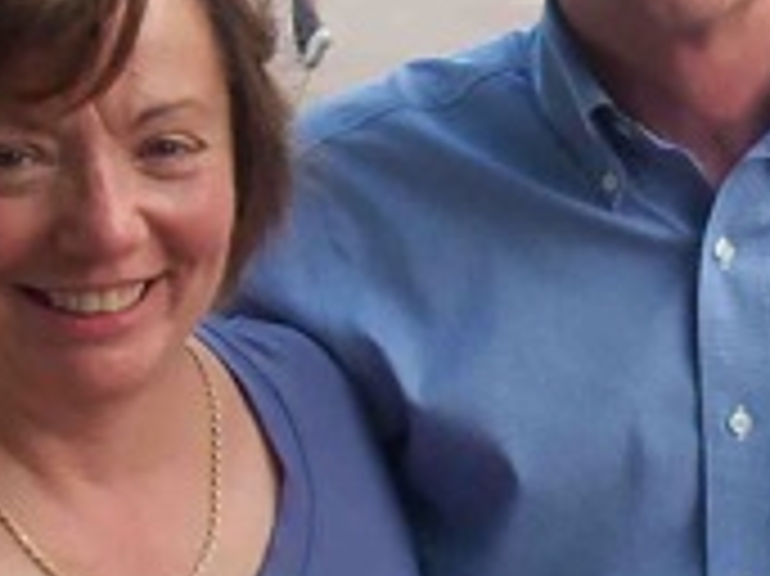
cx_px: 707
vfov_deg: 8.7
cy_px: 414
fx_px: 3779
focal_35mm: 170
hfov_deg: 11.6
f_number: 3.4
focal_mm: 5.2
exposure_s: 1/100
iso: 80
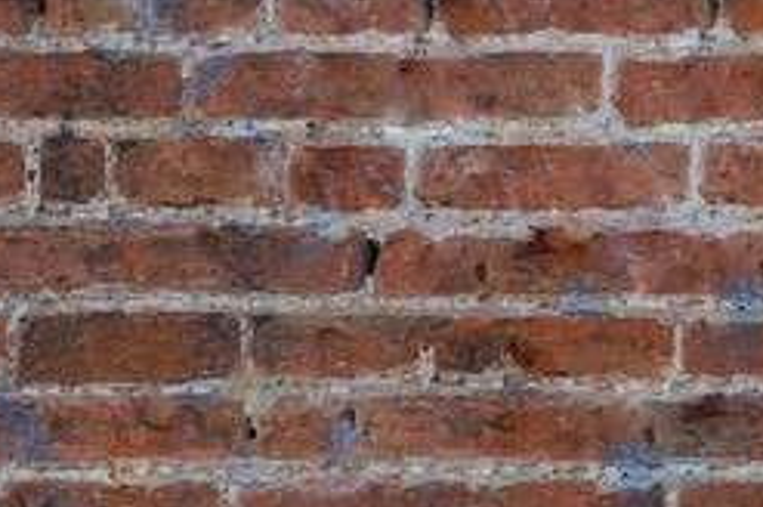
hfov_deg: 8.2
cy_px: 9
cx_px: 2135
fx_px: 4657
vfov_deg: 6.2
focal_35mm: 220
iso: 200
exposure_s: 1/125
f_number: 9
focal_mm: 34
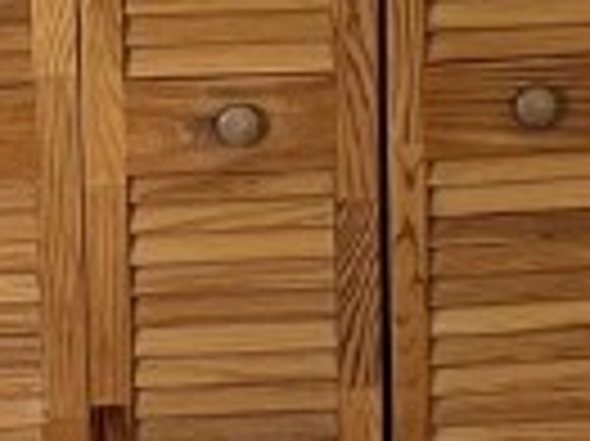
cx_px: 158
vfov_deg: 7.3
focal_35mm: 204
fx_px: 3474
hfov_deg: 9.7
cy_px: 198
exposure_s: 1/60
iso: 80
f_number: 1.6
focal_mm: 5.1
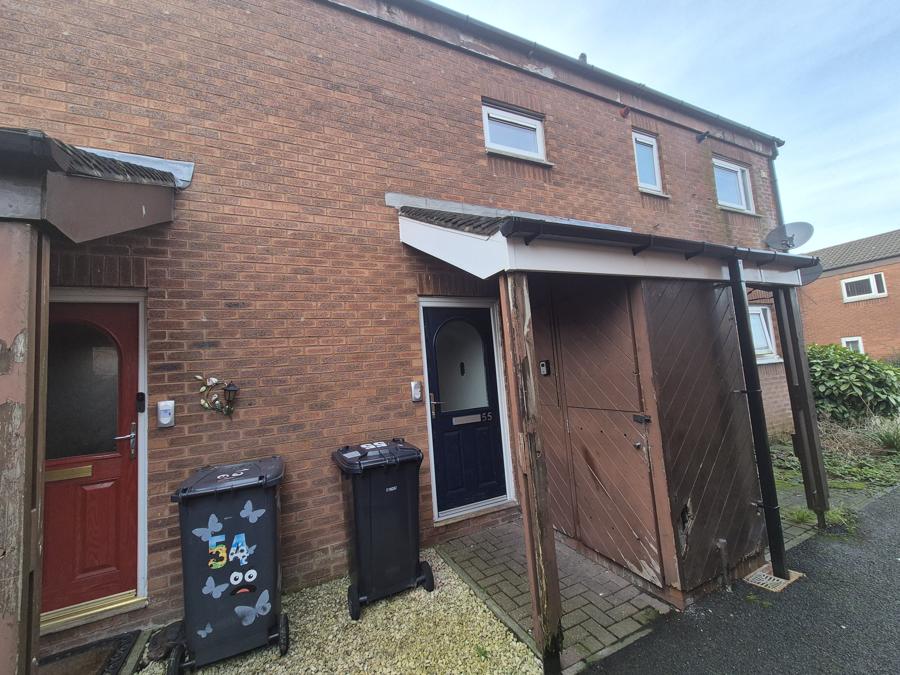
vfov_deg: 89.9
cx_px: 450
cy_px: 338
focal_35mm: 13
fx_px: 338
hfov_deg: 106.2
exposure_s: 1/133
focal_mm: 2.2
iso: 50
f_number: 2.2
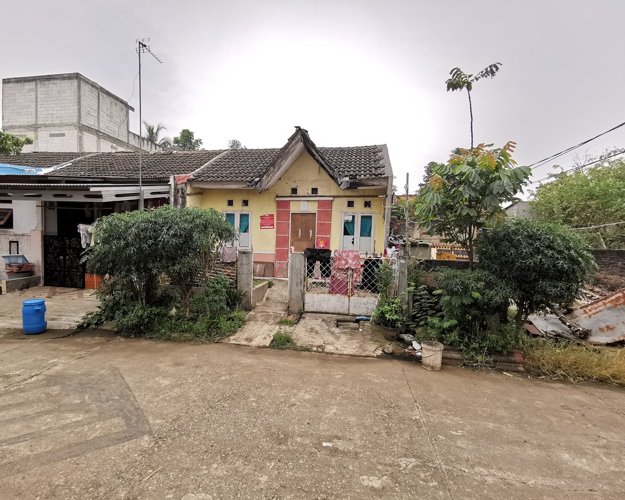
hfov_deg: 89.6
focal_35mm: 17
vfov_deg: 77.0
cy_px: 254
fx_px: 314
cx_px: 302
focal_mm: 2.35
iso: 50
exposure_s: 1/375
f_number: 2.2
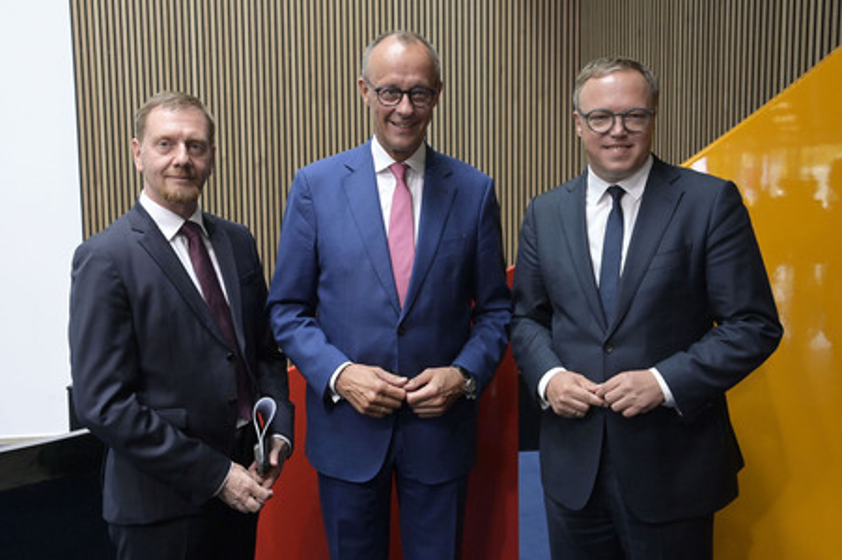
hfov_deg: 58.8
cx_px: 421
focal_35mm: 32
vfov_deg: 41.1
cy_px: 280
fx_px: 748
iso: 8000
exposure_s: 1/500
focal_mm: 32
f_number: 5.6
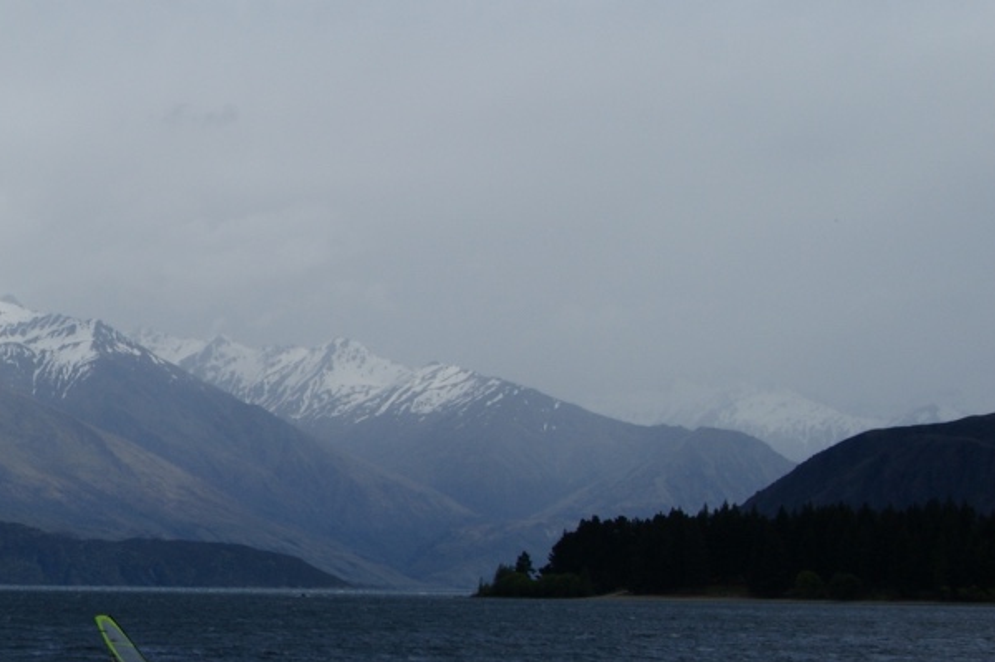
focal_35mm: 120
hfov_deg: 16.3
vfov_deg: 11.4
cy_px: 484
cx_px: -227
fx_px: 3314
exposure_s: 1/400
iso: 100
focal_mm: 30
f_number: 13
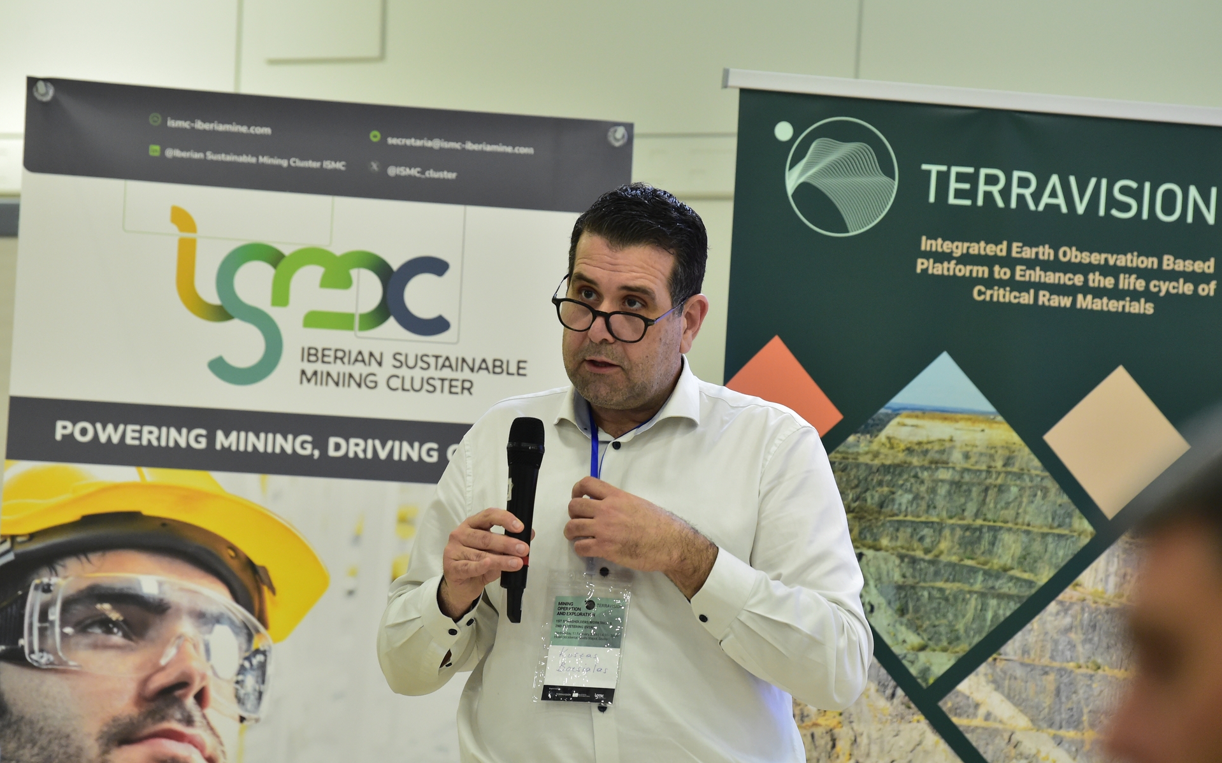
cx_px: 611
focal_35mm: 204
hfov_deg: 10.3
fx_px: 6793
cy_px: 363
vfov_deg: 6.4
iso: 5000
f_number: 4.5
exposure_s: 1/200
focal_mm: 200
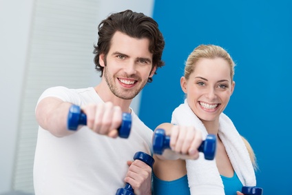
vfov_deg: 11.4
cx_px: 146
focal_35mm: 120
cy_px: 98
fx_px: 974
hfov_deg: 17.1
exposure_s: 1/160
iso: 100
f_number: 3.5
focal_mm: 120
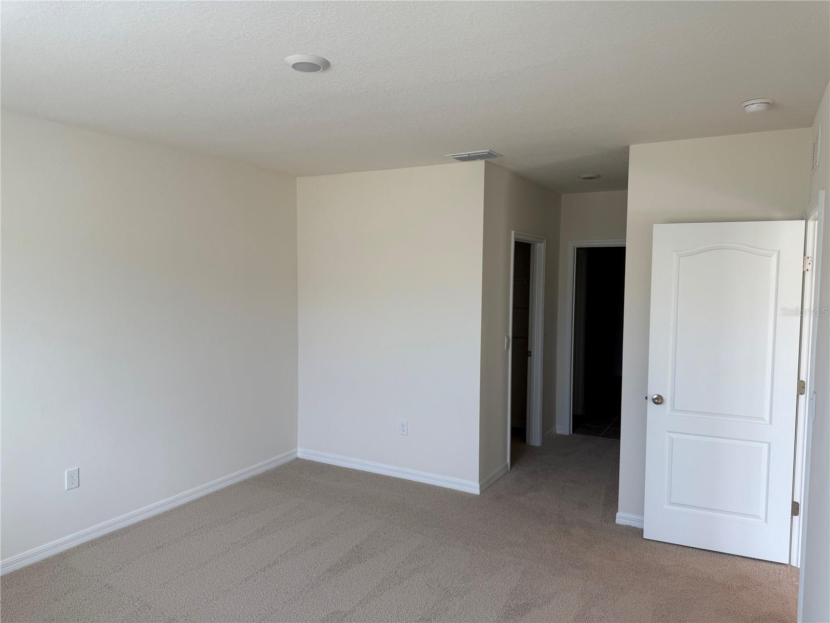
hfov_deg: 71.6
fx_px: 575
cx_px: 415
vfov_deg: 56.8
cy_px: 312
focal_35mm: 24
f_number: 1.78
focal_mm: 6.76
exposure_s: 1/70
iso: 64
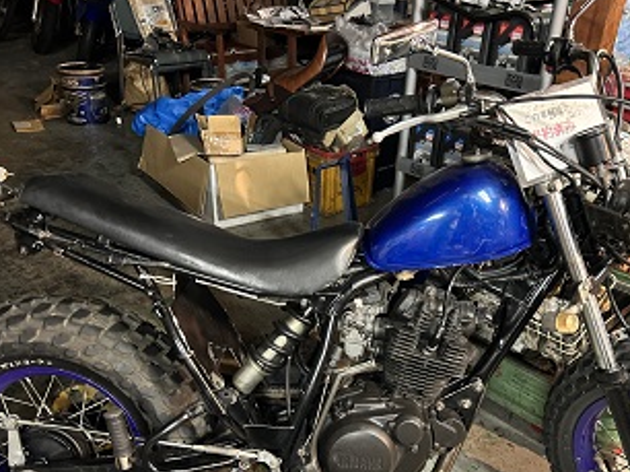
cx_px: 354
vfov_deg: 41.4
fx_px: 618
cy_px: 297
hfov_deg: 53.8
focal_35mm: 34
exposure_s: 1/30
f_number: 1.5
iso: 500
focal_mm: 5.7
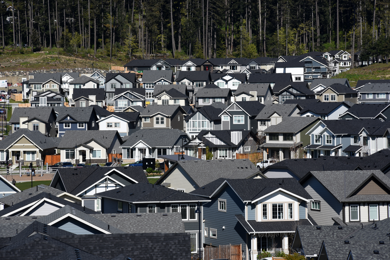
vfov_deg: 6.9
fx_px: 2167
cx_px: 195
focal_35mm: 200
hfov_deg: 10.3
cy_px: 130
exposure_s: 1/400
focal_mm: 200
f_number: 18
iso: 400
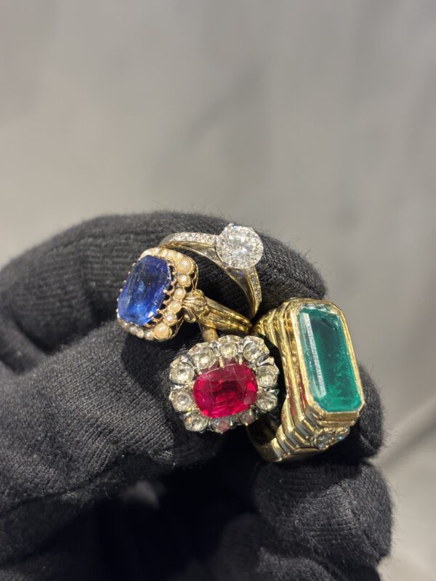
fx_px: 873
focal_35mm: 52
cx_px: 218
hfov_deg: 28.0
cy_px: 290
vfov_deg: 36.8
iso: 100
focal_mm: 5.96
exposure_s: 1/33
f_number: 1.6
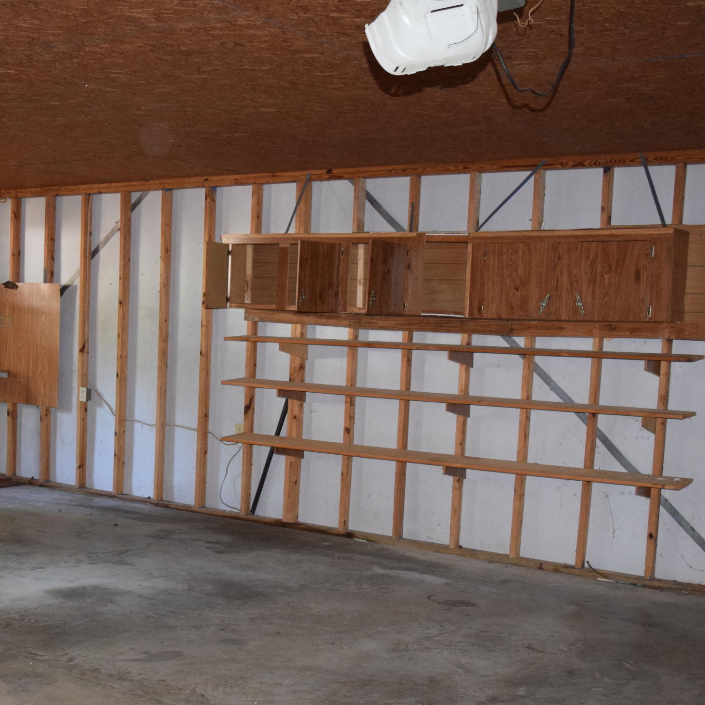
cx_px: 141
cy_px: 450
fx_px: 1083
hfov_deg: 34.9
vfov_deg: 35.8
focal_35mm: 47
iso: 2200
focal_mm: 18
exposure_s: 1/60
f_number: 3.5
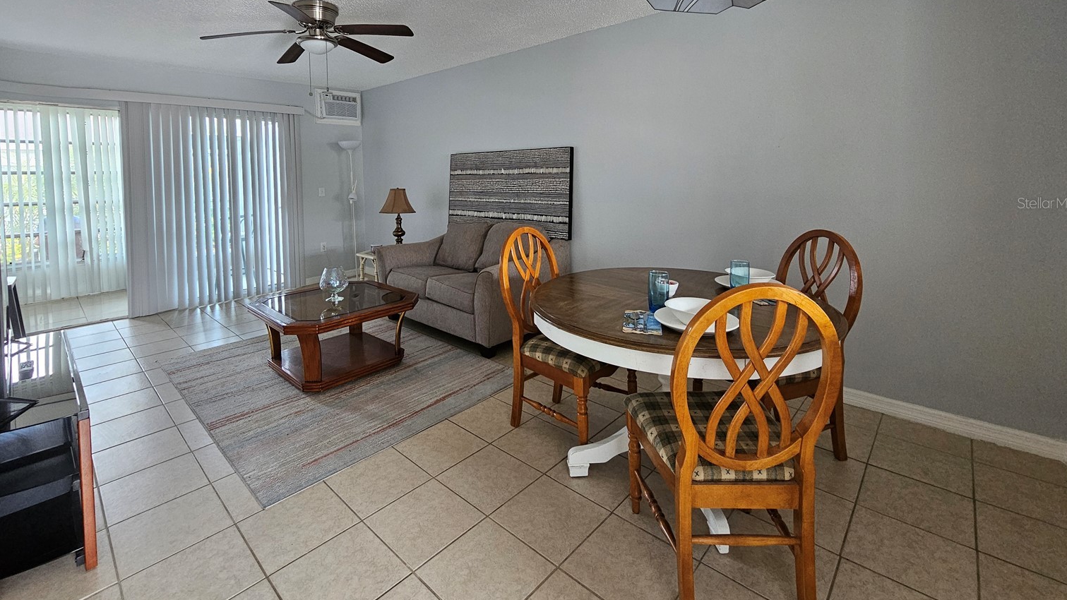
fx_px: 424
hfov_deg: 103.0
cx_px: 519
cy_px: 203
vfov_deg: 68.7
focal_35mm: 15
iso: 320
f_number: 2.2
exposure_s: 1/30
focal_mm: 2.2
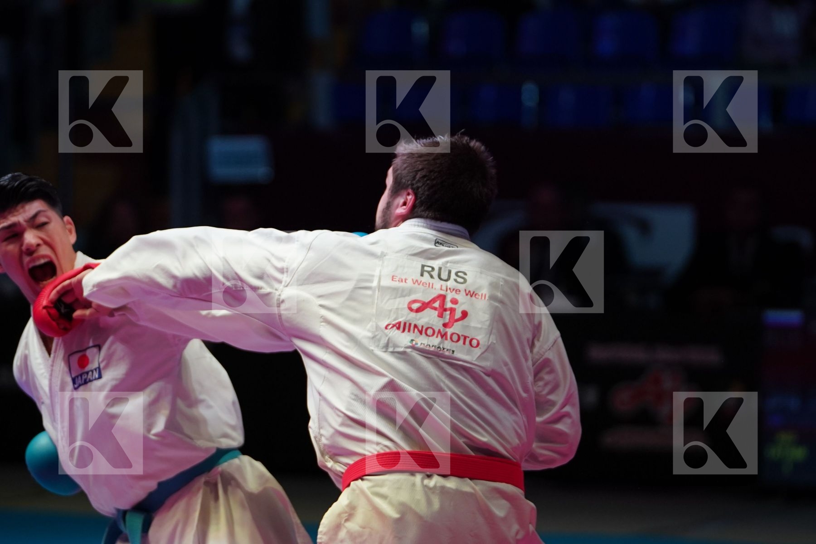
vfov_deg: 6.2
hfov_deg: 9.3
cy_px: 272
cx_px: 408
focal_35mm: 222
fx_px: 5032
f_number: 2.8
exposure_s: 1/1000
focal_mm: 148
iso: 1600
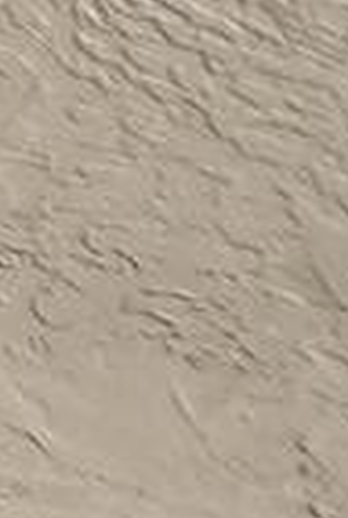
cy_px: -384
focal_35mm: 104
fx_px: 1501
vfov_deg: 16.7
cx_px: -1428
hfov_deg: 6.2
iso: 1600
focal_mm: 7
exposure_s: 1/40
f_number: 2.8
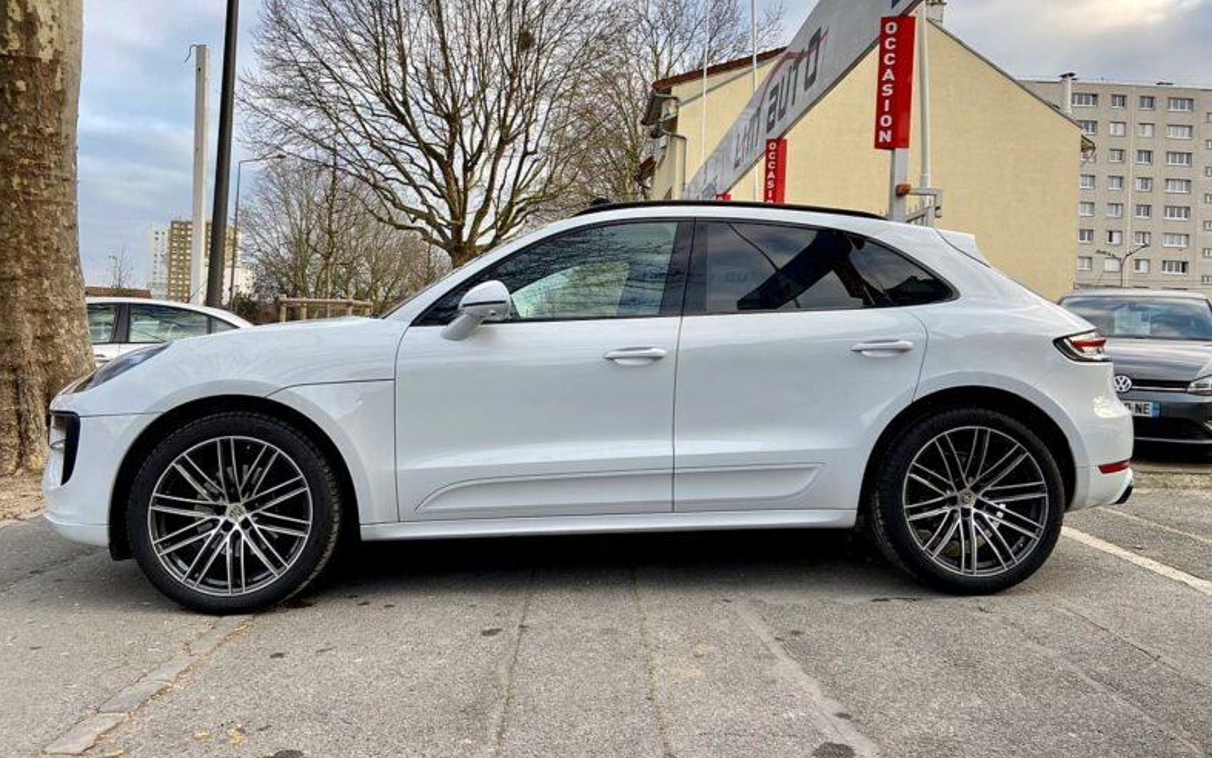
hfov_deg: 66.5
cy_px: 327
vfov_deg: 44.4
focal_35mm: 28
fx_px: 925
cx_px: 598
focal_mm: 4.25
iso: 32
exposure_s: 1/175
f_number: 1.8
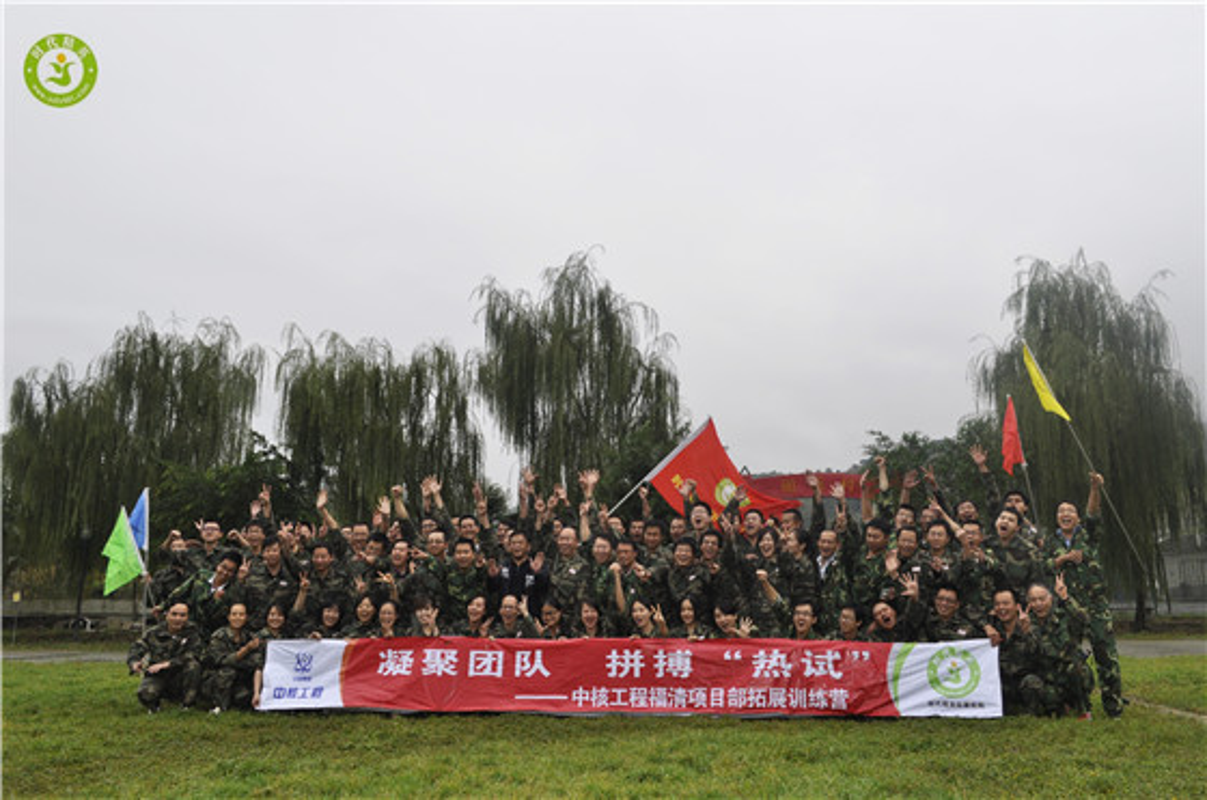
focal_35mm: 27
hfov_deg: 67.5
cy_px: 400
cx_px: 604
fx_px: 903
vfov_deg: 47.7
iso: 200
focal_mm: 18
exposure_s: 1/200
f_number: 5.6
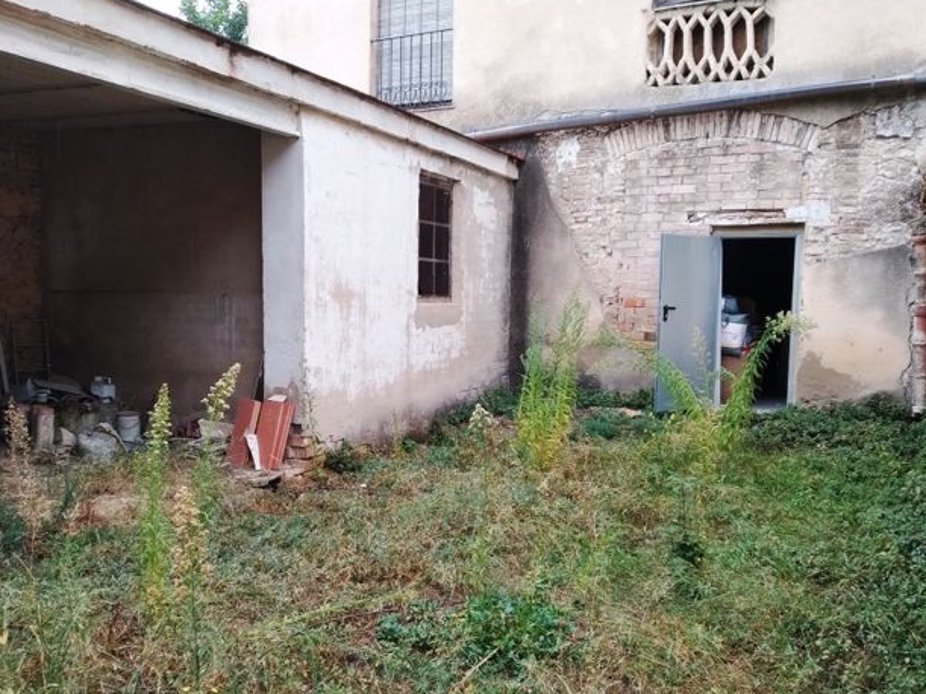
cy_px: 383
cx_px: 454
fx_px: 802
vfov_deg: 46.7
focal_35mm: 30
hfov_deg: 60.0
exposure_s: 1/100
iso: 160
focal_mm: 3.82
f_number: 2.2
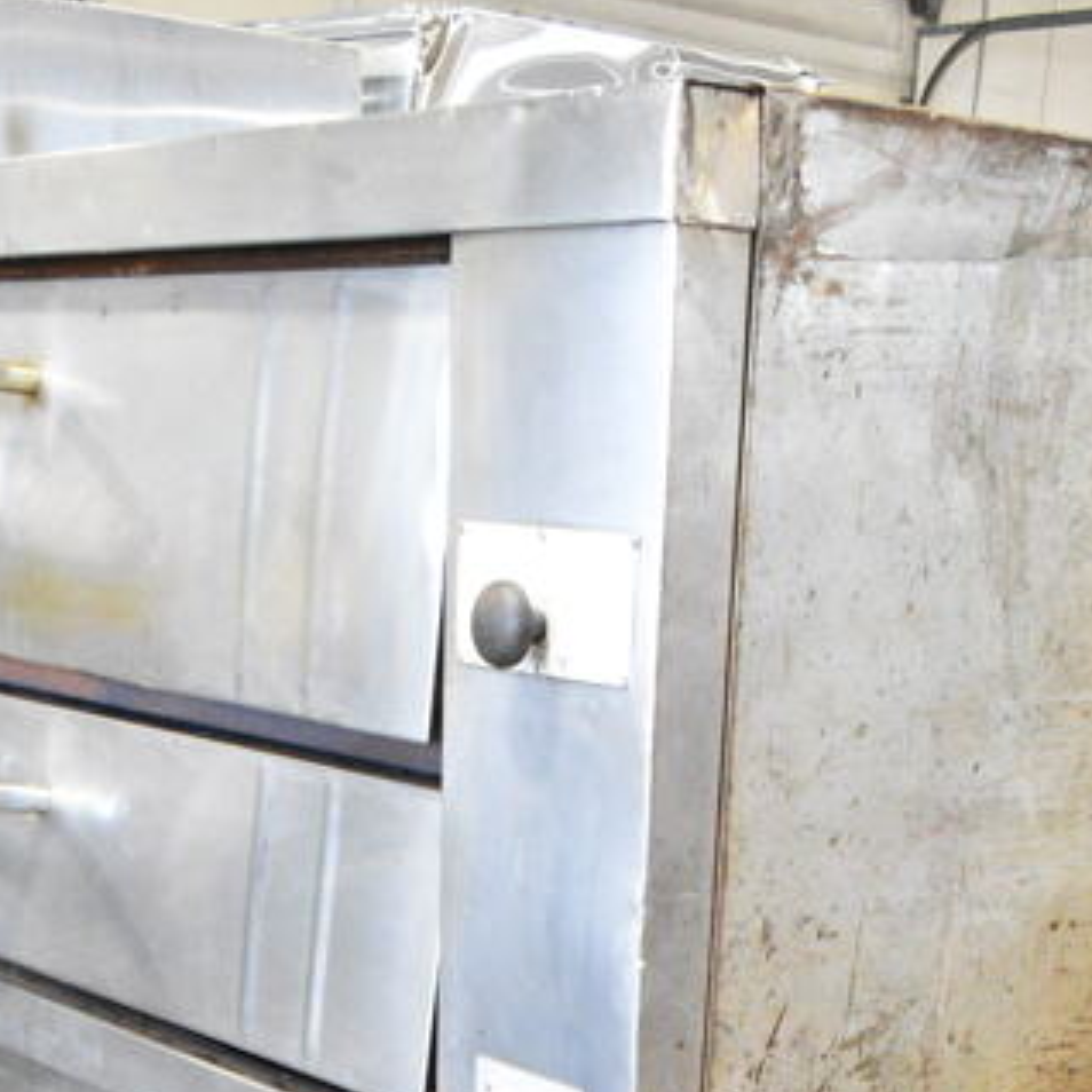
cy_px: 1444
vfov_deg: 23.0
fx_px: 2356
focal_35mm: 66
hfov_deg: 26.1
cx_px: 522
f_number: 7.1
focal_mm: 18
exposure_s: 1/200
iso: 6400
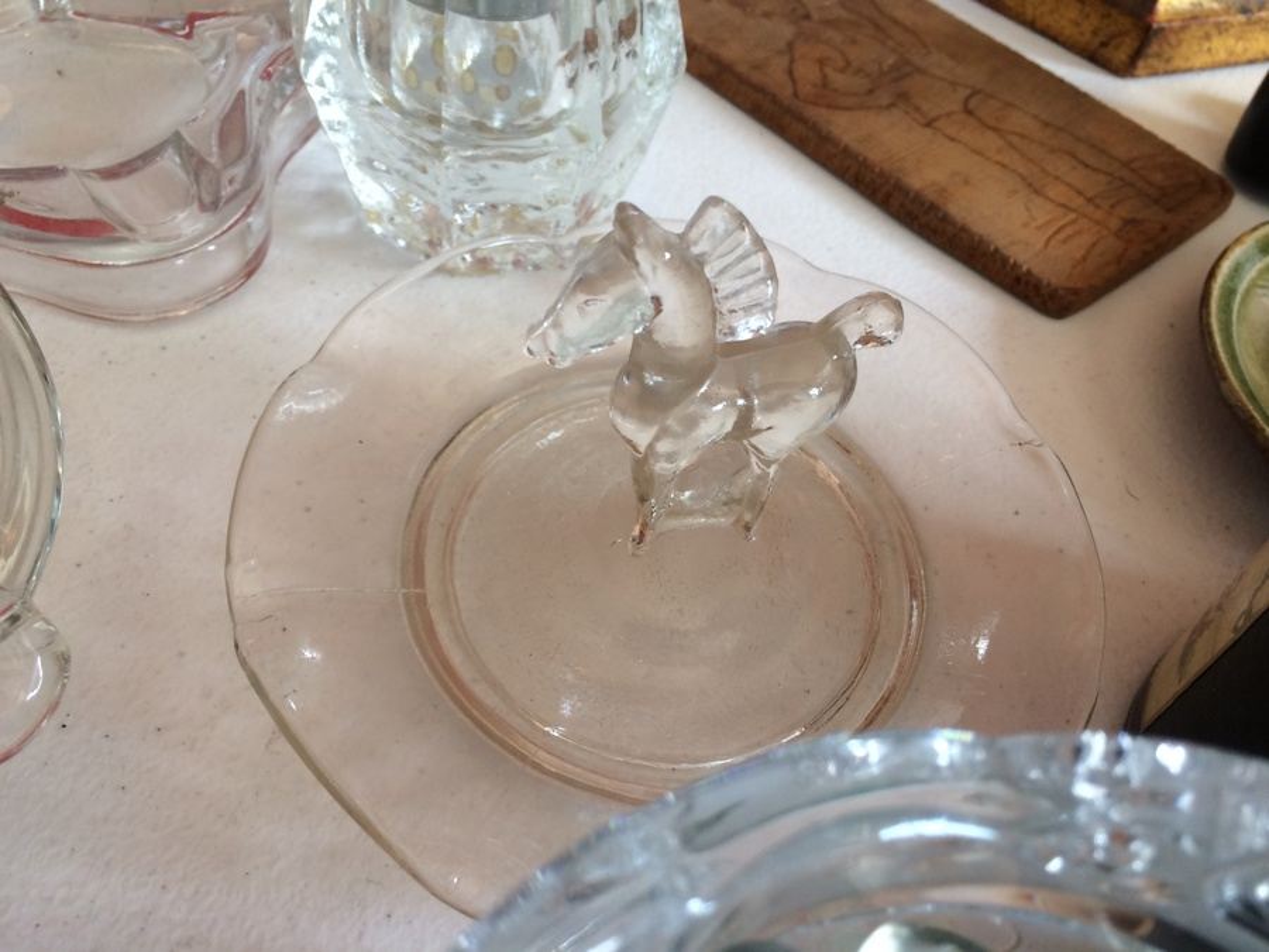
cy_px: 476
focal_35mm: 30
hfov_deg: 60.0
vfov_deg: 46.8
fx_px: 1100
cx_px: 634
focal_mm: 4.12
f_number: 2.2
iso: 40
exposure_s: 1/40
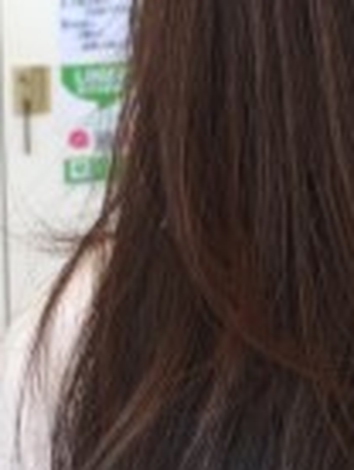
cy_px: 150
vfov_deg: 15.6
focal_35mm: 126
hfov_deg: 11.3
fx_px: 1713
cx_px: 545
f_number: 2.2
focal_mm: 4.15
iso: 40
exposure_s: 1/60
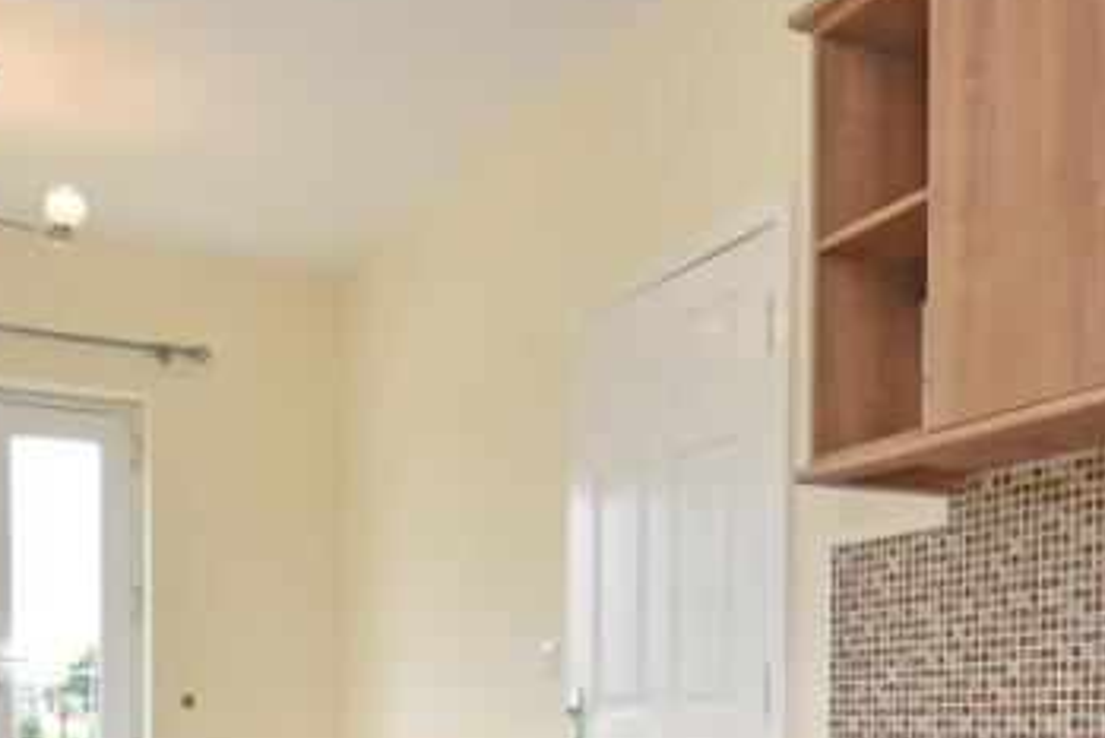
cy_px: 730
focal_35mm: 44
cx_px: 560
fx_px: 1351
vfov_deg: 28.7
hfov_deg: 44.5
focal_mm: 10
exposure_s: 1/200
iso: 320
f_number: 5
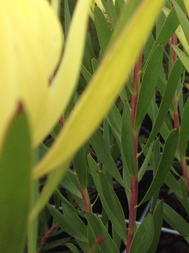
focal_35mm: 98
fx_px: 714
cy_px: 21
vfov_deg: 19.6
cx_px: 168
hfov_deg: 14.9
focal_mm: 4.28
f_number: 2.4
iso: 50
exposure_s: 1/330
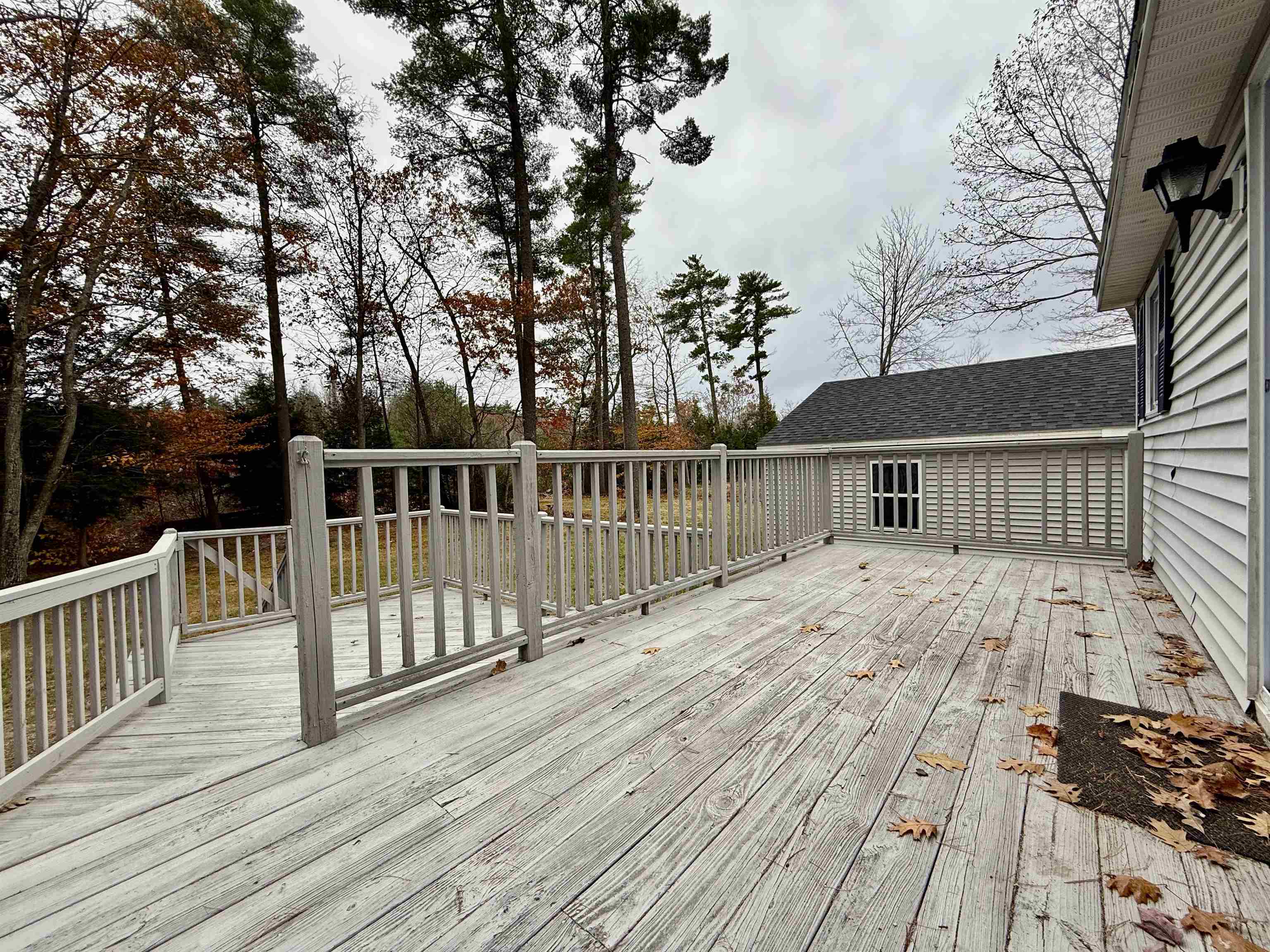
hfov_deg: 102.1
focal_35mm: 14
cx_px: 635
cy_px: 476
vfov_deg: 85.7
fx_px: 514
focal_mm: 2.22
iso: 50
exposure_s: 1/321
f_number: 2.2
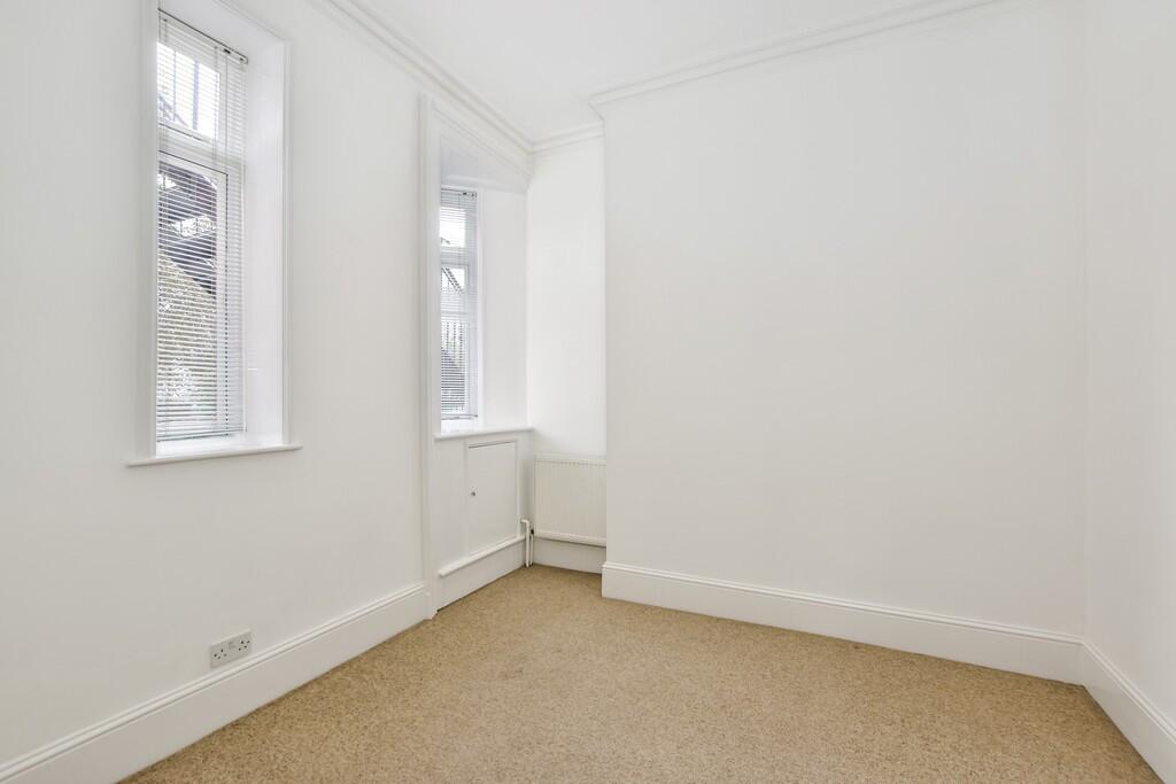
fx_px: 490
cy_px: 392
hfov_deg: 100.4
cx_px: 588
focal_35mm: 15
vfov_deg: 77.3
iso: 640
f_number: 8
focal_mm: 10
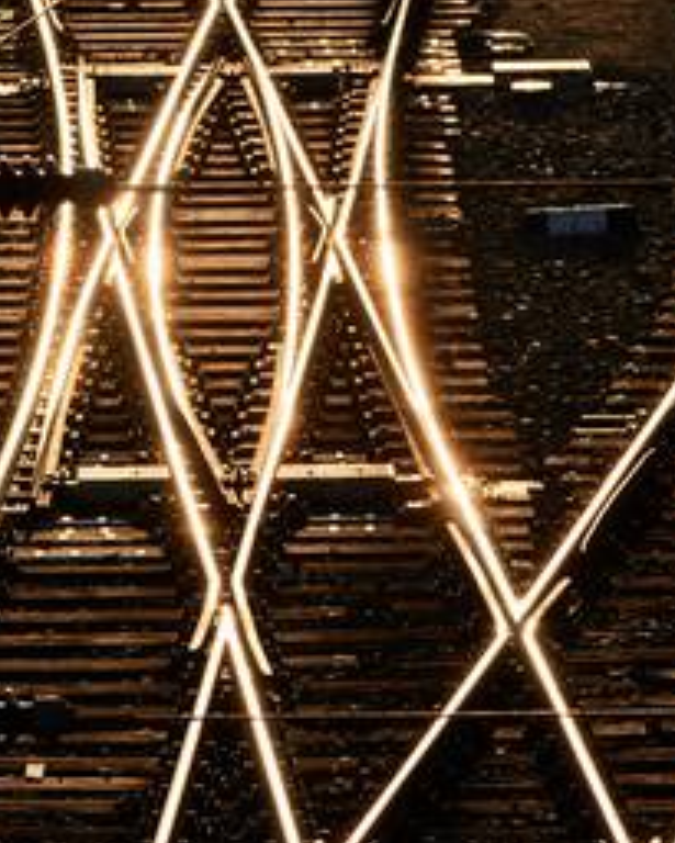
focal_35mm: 371
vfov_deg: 5.2
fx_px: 9259
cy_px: 938
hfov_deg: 4.2
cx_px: 494
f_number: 5
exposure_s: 1/2000
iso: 200
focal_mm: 90
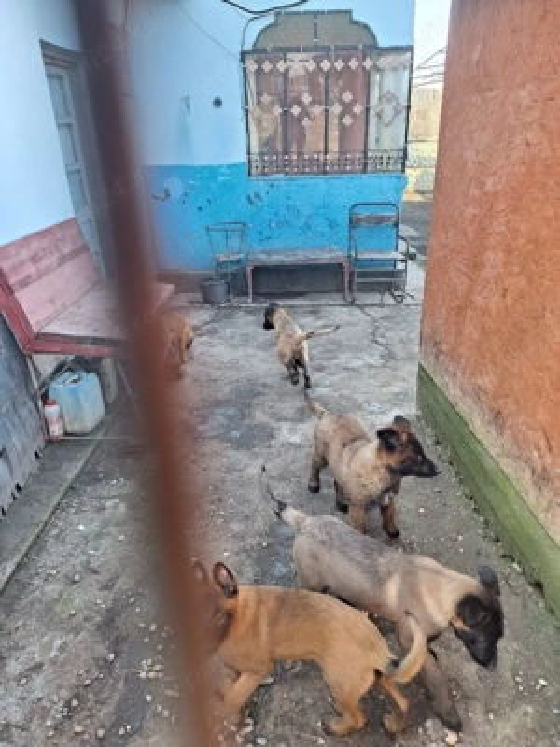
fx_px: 496
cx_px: 280
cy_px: 374
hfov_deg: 58.9
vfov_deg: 73.9
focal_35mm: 23
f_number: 1.8
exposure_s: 1/118
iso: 40
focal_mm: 5.54
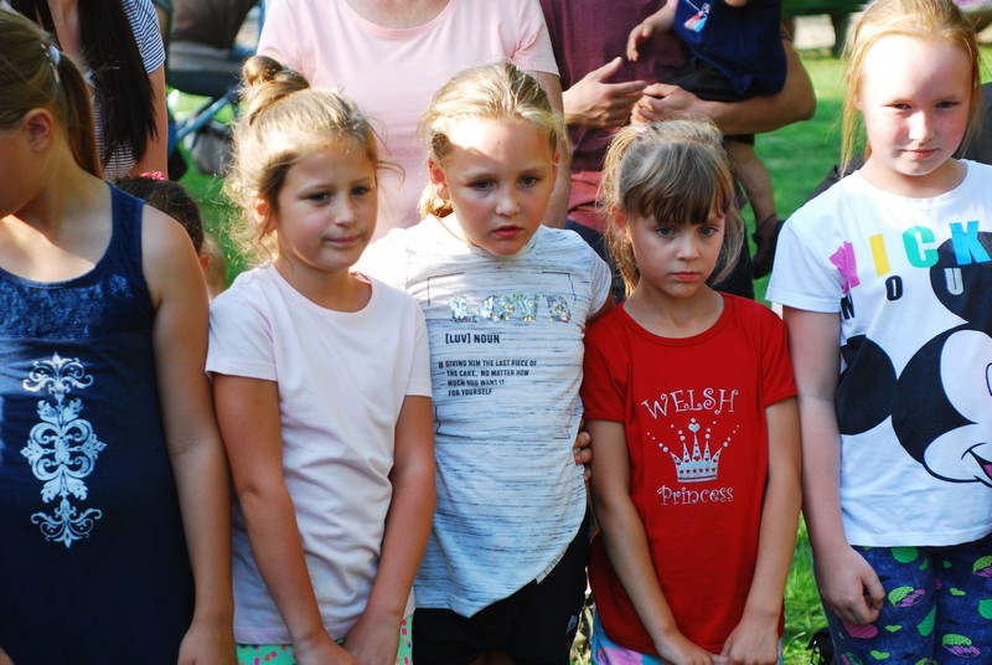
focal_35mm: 105
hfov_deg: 19.4
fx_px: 2898
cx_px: 496
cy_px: 332
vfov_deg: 13.1
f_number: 4.5
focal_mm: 70
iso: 320
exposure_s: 1/320
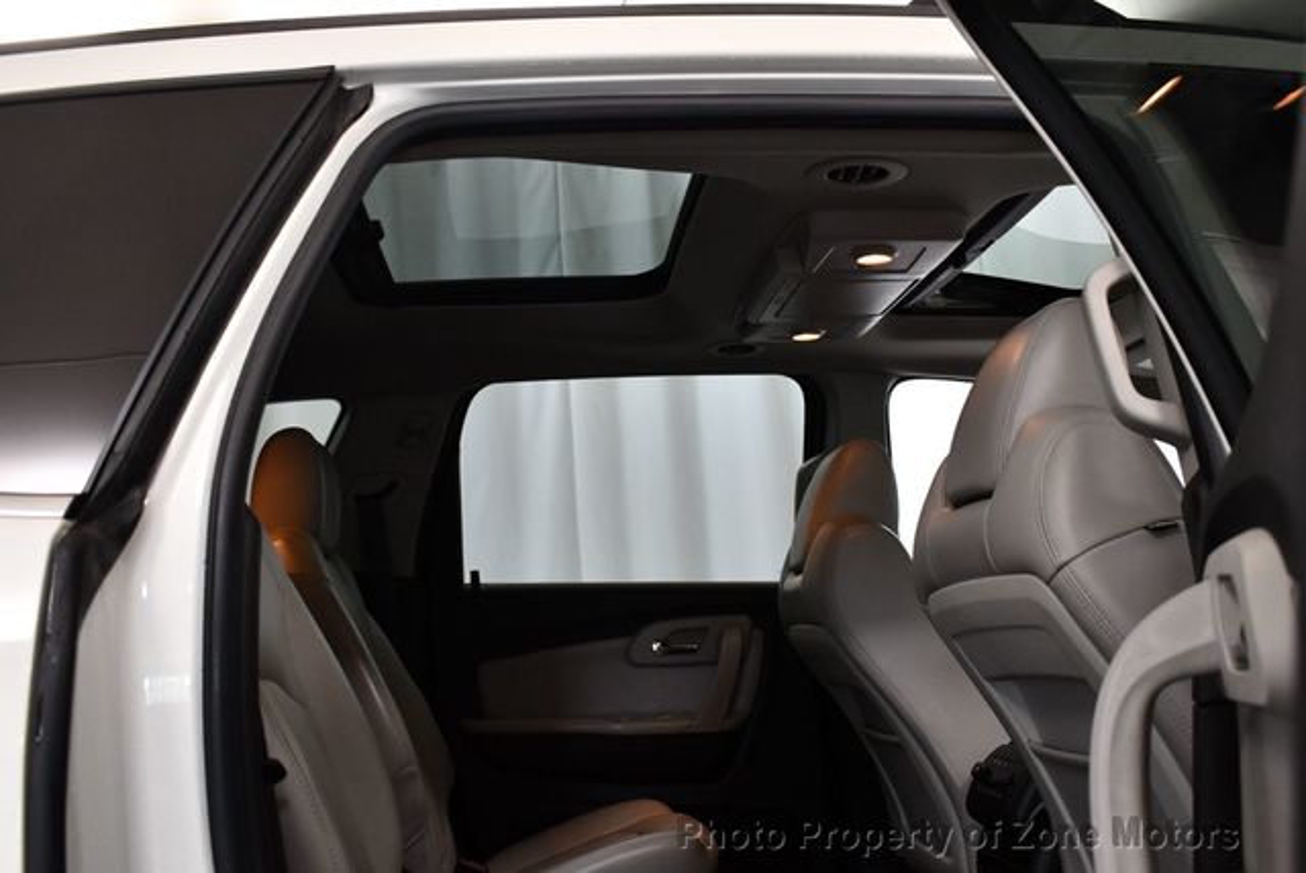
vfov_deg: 36.9
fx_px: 1307
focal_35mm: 36
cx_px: 653
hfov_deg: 53.1
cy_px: 436
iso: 1000
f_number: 3.5
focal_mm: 18
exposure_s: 1/125
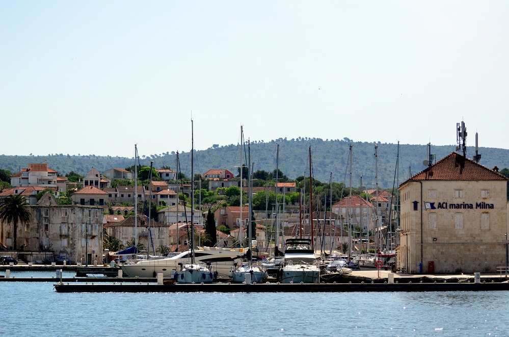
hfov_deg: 18.2
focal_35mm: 112
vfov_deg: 12.1
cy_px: 168
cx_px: 254
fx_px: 1587
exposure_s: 1/8000
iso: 800
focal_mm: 75
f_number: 4.5
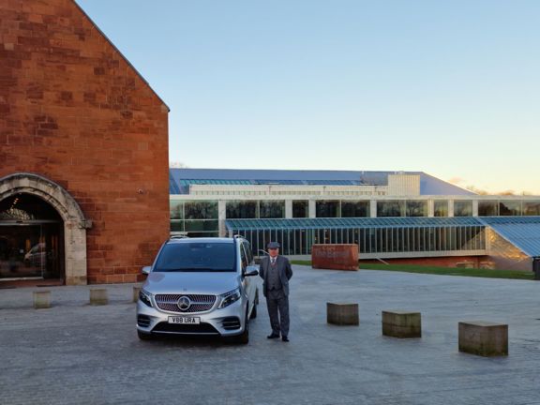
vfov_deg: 58.9
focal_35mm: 23
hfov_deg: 73.9
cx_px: 270
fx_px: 359
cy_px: 202
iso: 50
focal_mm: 6.4
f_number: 1.8
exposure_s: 1/156
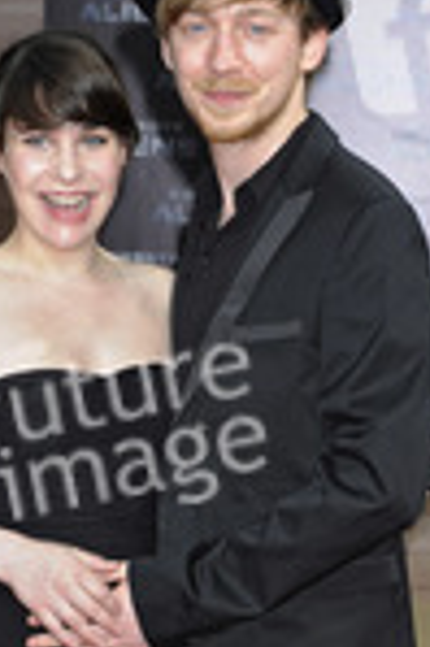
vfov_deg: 10.8
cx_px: 169
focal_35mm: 188
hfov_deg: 7.3
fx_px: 3376
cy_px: 664
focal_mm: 70
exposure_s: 1/160
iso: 400
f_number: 5.6
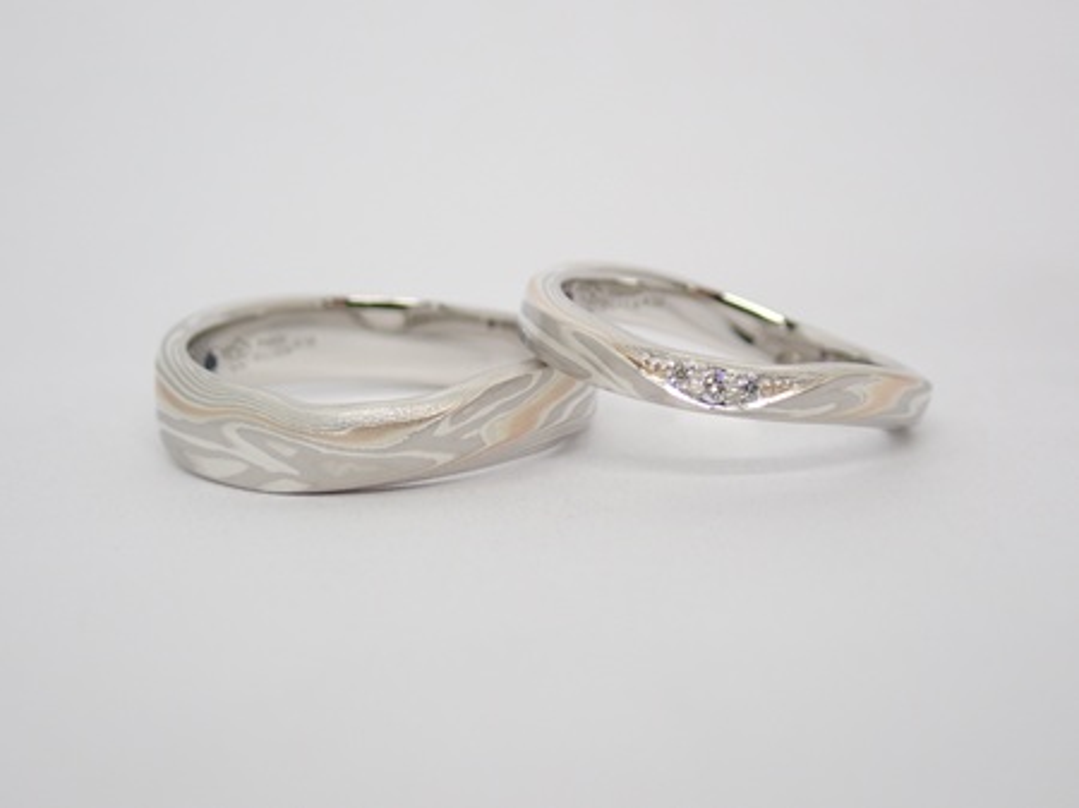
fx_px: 2399
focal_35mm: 77
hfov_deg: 25.3
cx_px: 540
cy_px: 404
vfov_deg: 19.1
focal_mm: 13.65
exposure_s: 1/125
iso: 200
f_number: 4.1
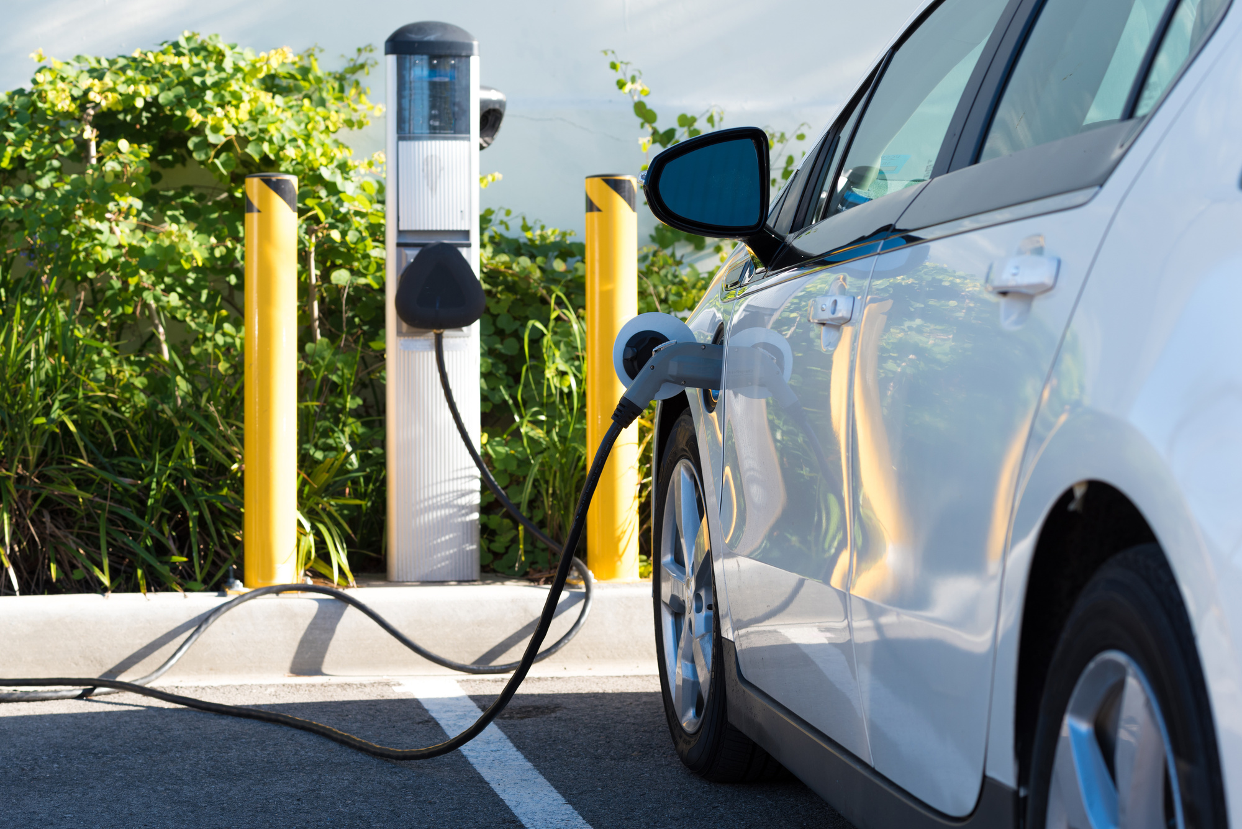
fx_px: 3106
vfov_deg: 15.2
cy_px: 414
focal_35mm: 90
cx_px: 621
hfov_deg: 22.6
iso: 200
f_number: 6.3
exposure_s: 1/200
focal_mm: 90
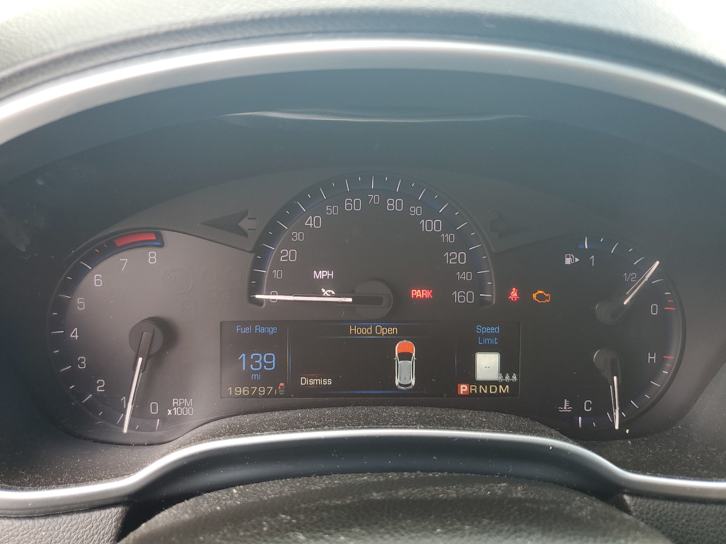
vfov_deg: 53.1
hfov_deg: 67.3
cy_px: 272
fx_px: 545
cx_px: 363
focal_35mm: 26
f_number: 1.5
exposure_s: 1/120
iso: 50
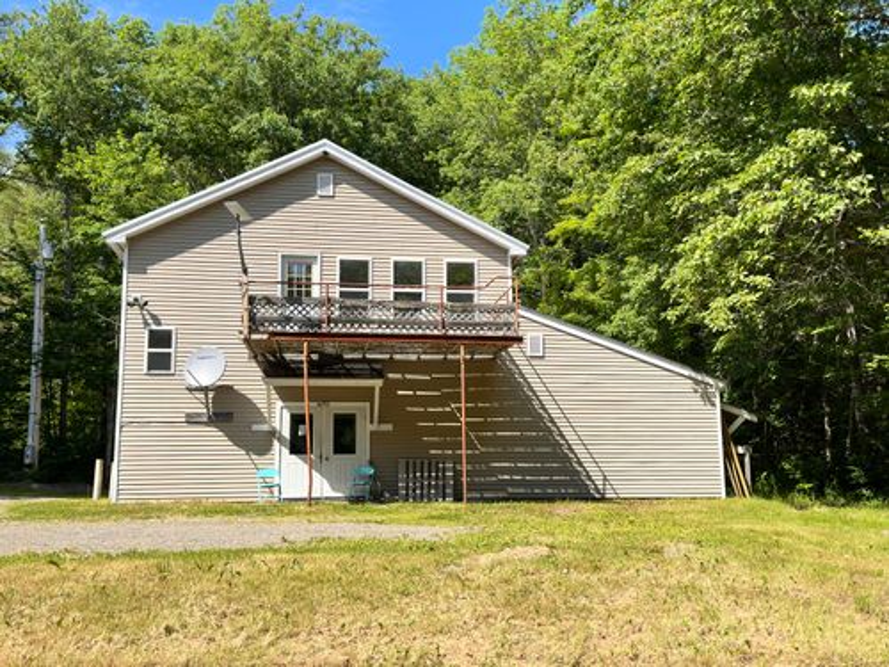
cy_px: 334
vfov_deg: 38.7
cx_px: 444
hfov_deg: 50.1
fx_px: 950
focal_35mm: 37
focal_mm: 6.86
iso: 100
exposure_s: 1/2717
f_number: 1.78
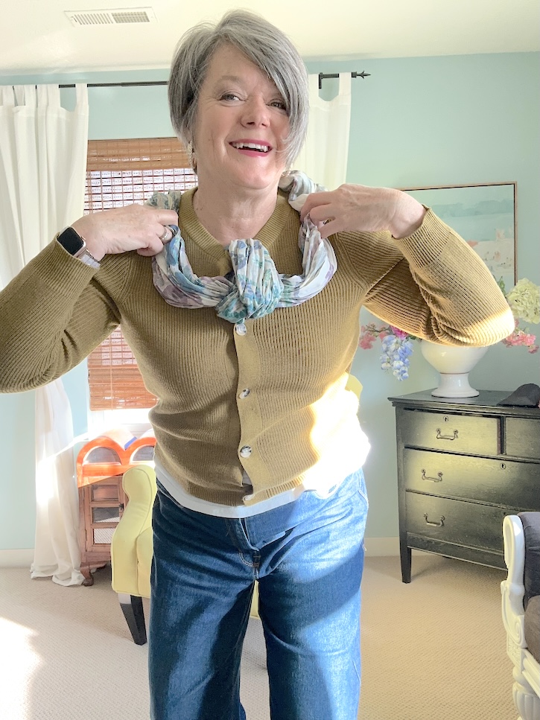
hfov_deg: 46.8
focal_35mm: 30
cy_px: 360
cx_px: 270
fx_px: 624
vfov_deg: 60.0
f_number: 1.9
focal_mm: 2.69
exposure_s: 1/74
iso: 80
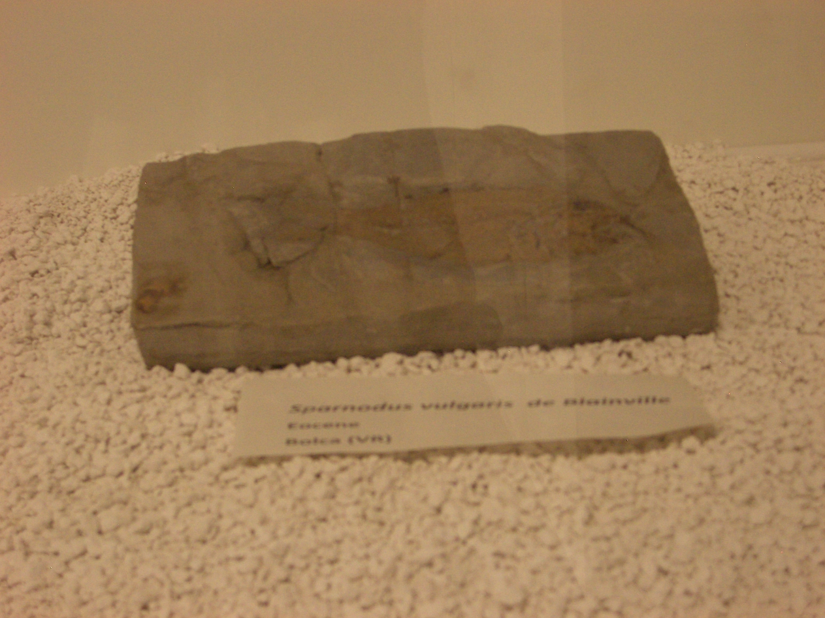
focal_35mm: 75
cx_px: 408
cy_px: 305
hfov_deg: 26.0
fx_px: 1787
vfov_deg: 19.6
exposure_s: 1/13
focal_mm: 12.2
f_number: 3.9
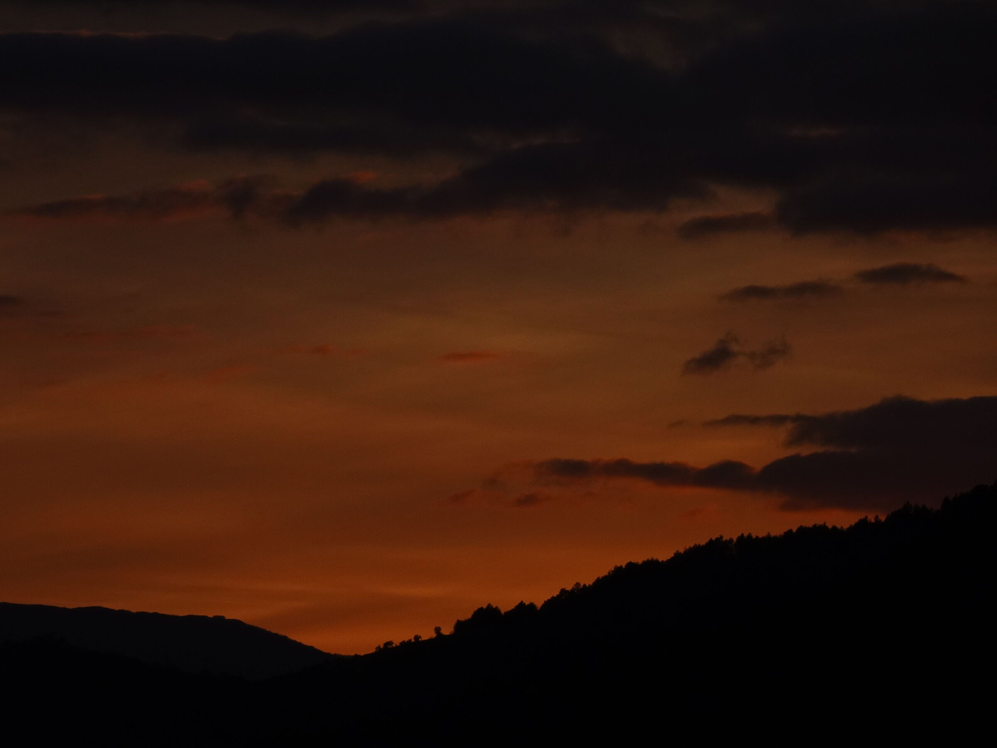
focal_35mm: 305
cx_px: 498
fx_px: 8785
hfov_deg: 6.5
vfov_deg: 4.9
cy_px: 374
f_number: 8
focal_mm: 49.48
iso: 80
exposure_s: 1/160
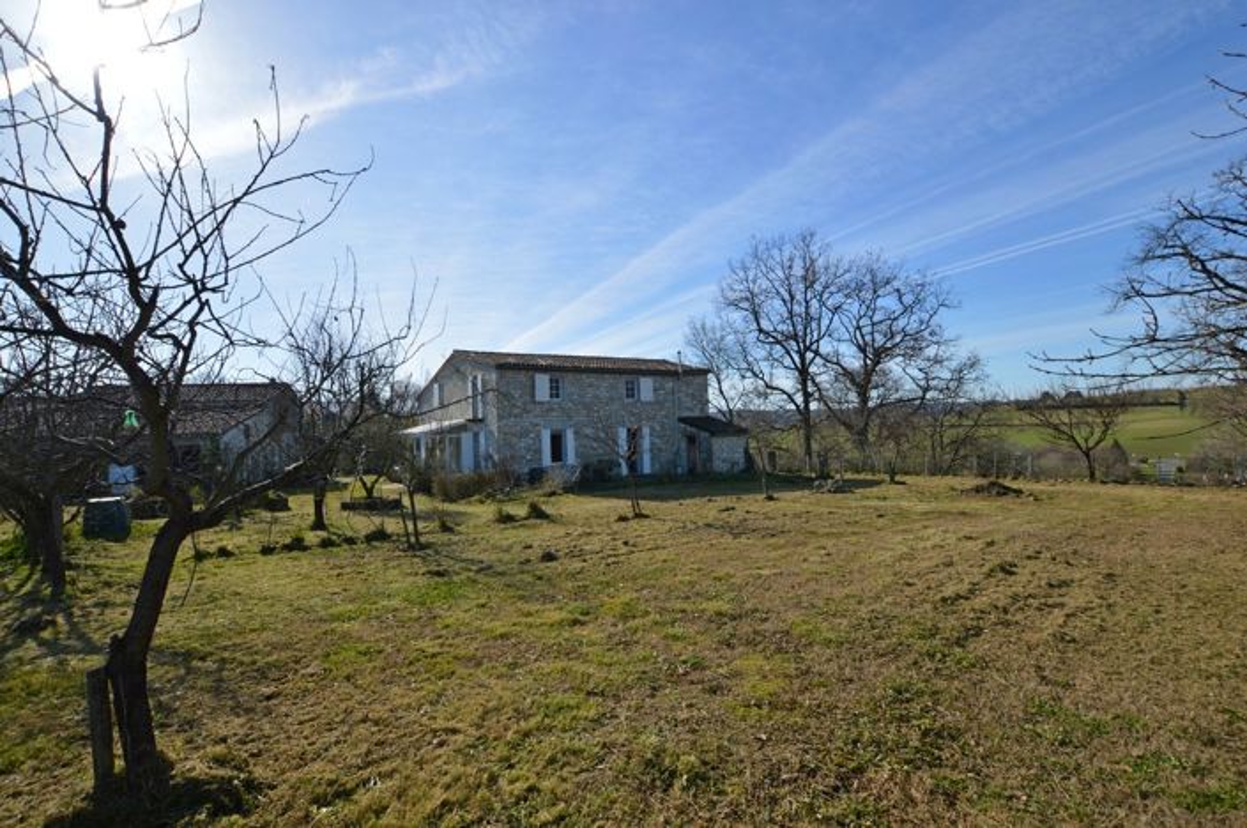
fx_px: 519
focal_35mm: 15
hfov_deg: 100.5
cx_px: 624
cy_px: 414
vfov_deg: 77.2
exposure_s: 1/250
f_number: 8
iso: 100
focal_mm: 10
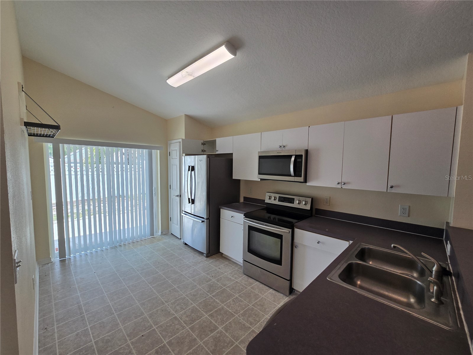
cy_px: 178
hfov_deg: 106.2
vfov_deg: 89.9
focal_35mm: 13
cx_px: 236
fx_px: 178
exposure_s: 1/255
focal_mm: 2.2
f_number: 2.2
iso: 50
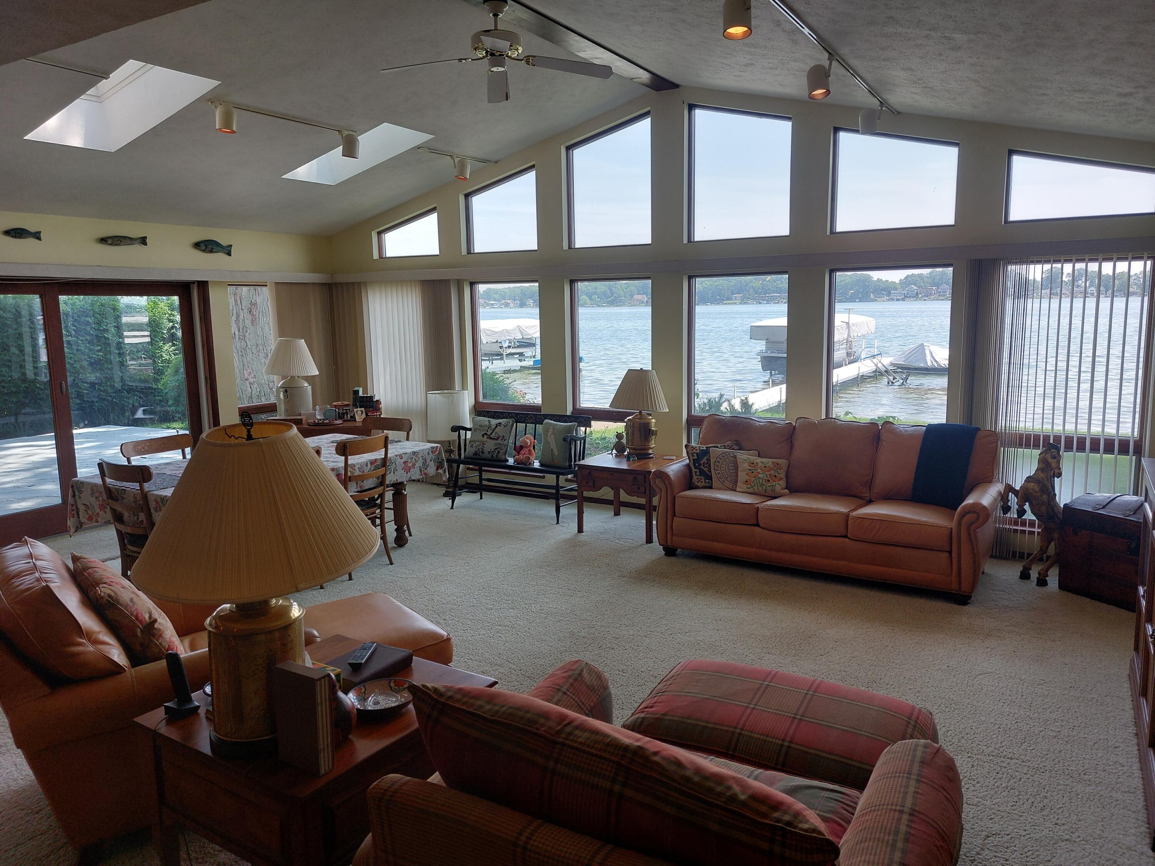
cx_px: 578
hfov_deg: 71.6
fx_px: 801
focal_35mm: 24
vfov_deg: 56.8
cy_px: 433
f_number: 1.8
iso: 25
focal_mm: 5.23
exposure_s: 1/226
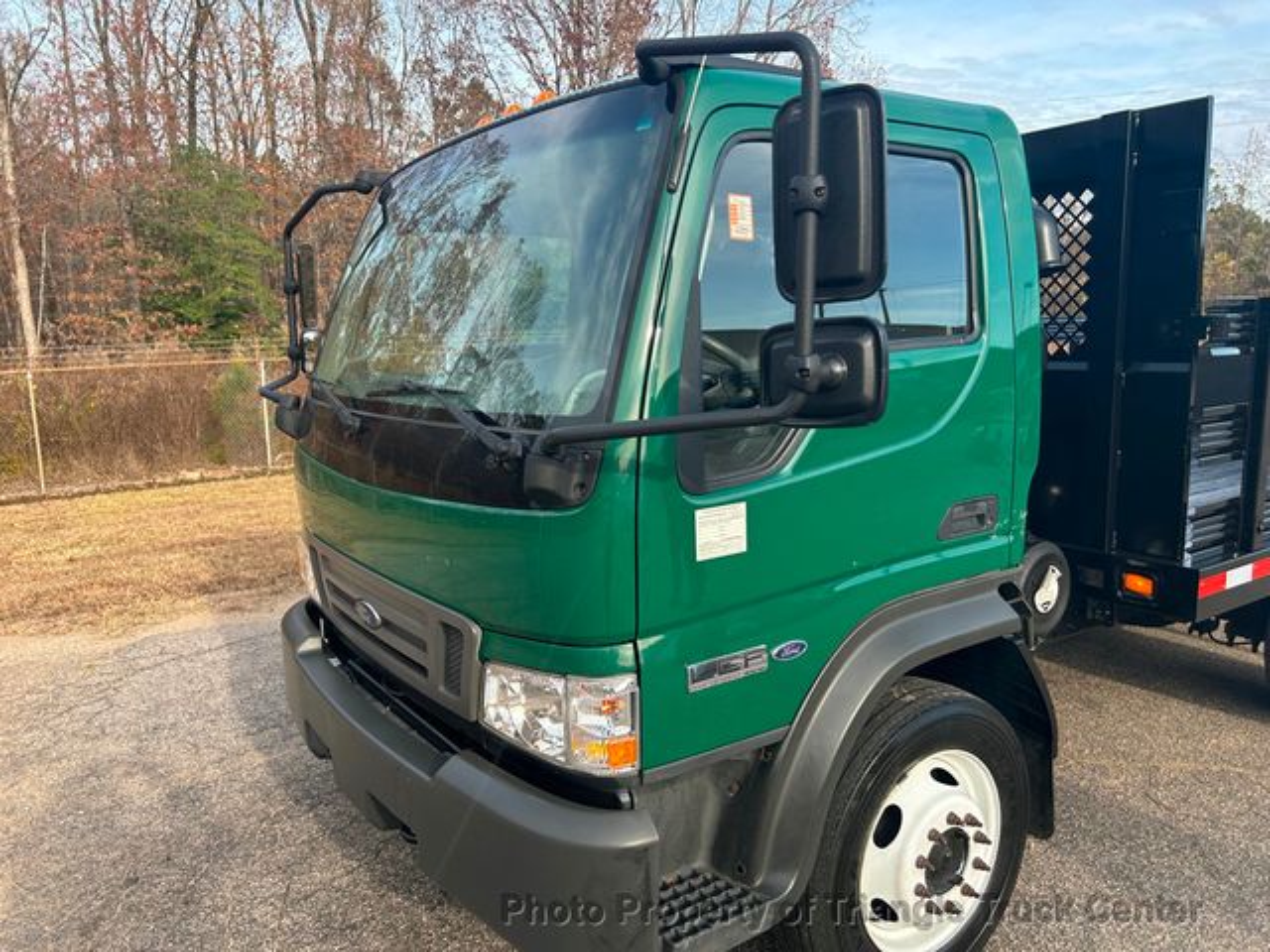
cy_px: 476
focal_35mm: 26
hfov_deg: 67.3
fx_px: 954
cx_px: 635
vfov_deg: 53.1
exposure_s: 1/769
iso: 50
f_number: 1.5
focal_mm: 5.7
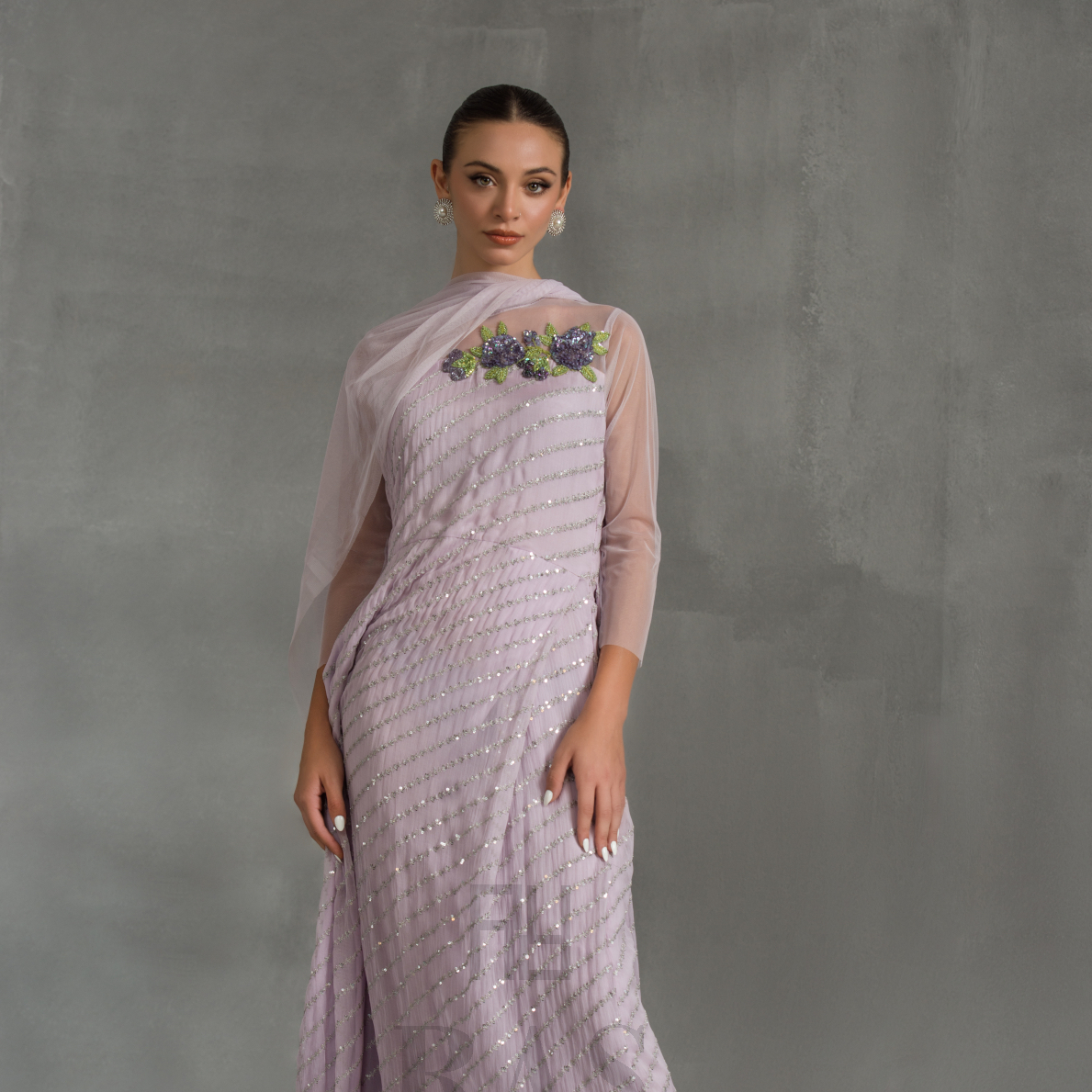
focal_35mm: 90
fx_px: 3212
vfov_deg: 19.2
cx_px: 550
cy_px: 714
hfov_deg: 19.3
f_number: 5
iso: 100
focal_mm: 70
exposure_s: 1/160
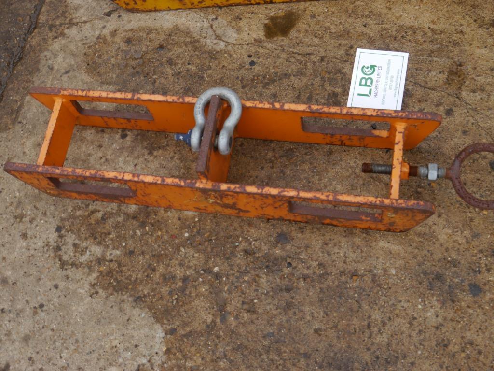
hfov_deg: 41.2
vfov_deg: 31.5
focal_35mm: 46
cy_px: 186
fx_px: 656
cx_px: 247
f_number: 6.3
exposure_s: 1/160
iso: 160
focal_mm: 23
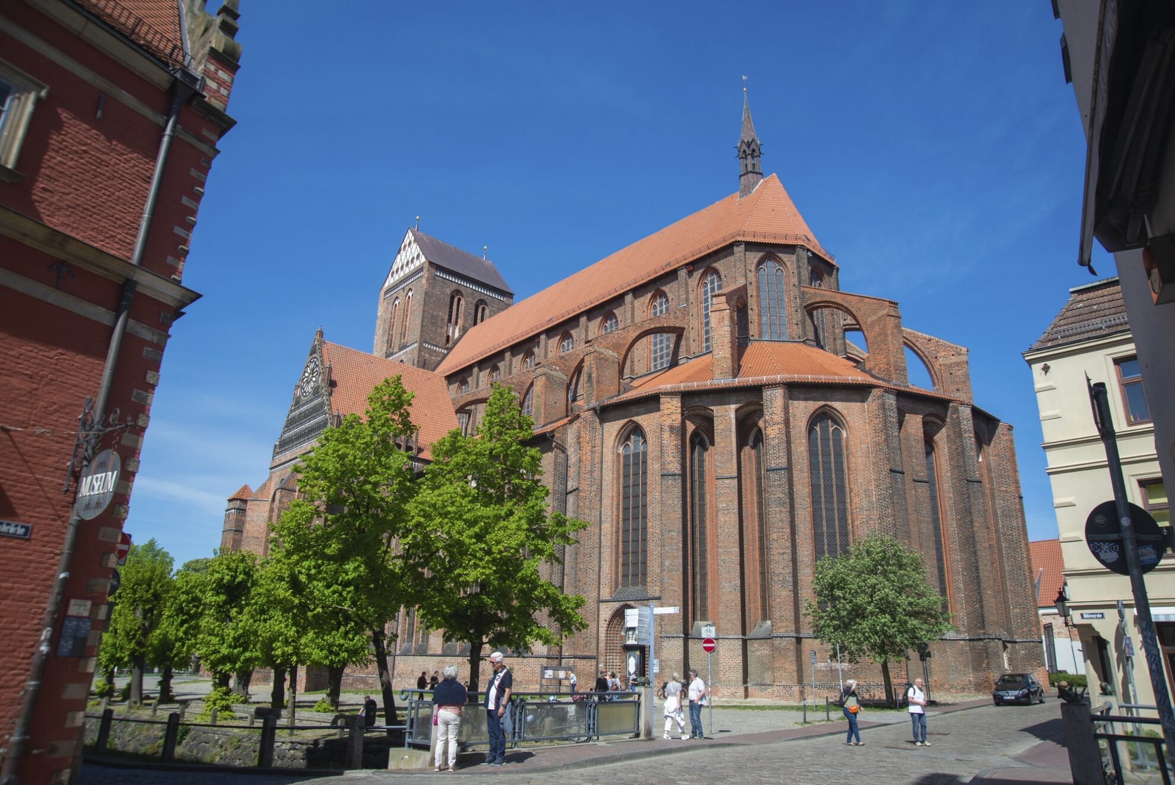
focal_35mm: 24
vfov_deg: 53.2
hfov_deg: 73.7
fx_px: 784
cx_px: 588
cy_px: 392
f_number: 7.1
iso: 200
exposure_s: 1/800
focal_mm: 24
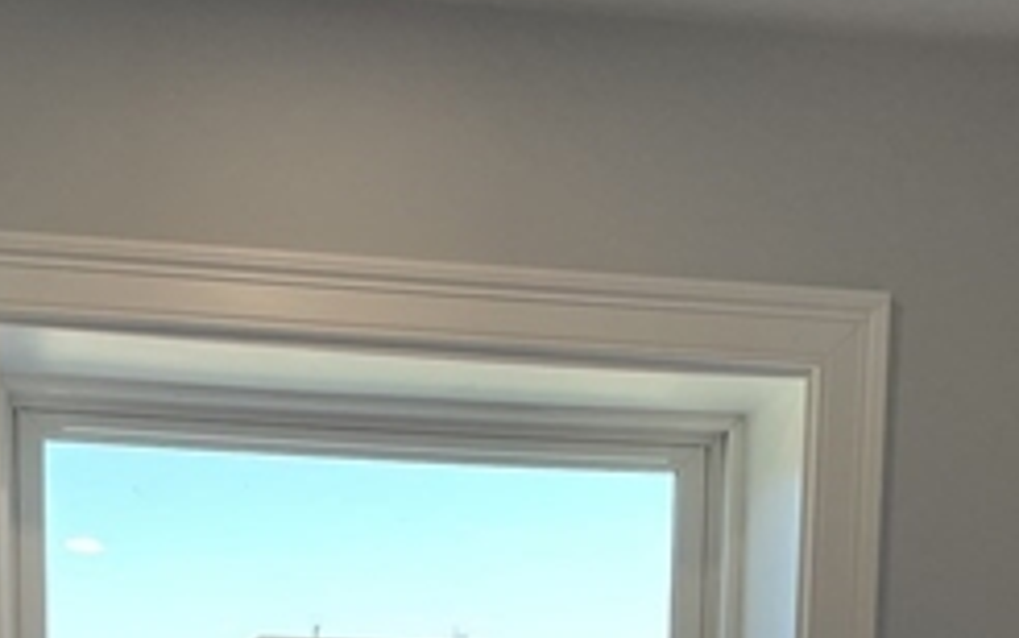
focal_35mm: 86
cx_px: 323
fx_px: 2389
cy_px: 1342
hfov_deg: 23.9
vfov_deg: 12.9
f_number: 1.6
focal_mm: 4.2
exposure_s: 1/156
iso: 32
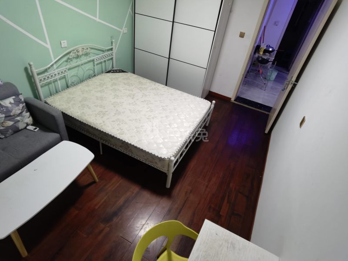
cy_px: 130
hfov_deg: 87.8
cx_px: 174
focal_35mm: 18
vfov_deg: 71.6
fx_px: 181
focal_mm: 4.4
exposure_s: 1/25
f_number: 1.8
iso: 640
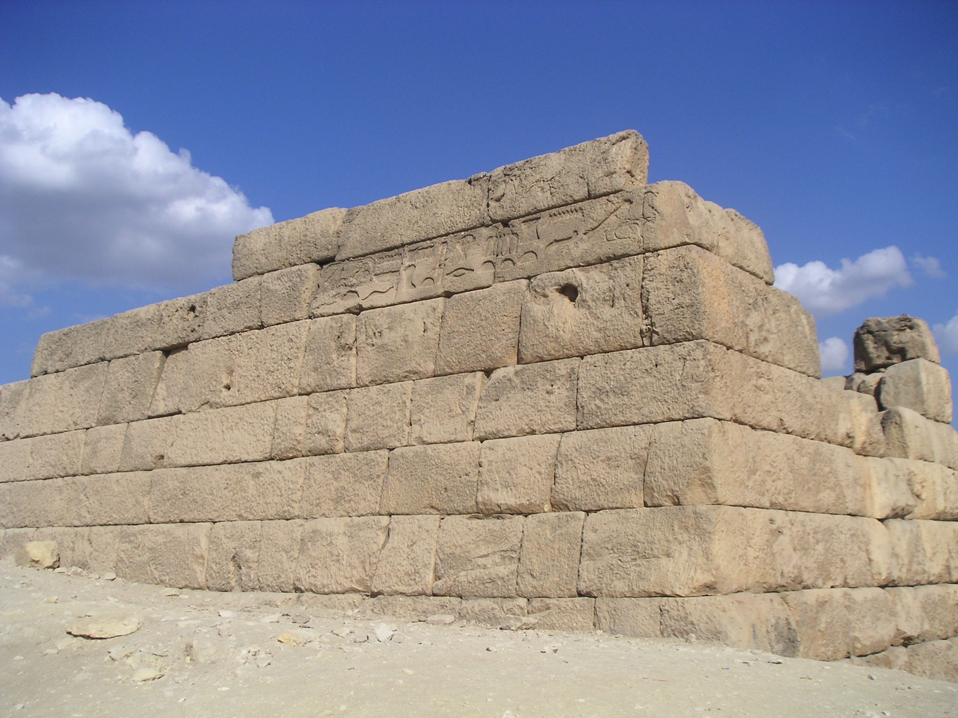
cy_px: 359
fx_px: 1052
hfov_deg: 49.0
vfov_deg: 37.7
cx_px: 479
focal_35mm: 38
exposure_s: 1/350
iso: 50
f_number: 6.7
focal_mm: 6
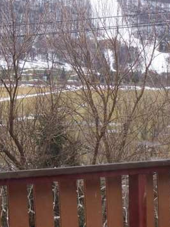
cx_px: 56
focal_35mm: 146
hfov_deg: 10.1
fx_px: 957
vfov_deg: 13.5
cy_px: 74
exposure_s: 1/125
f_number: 4.6
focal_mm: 16.8
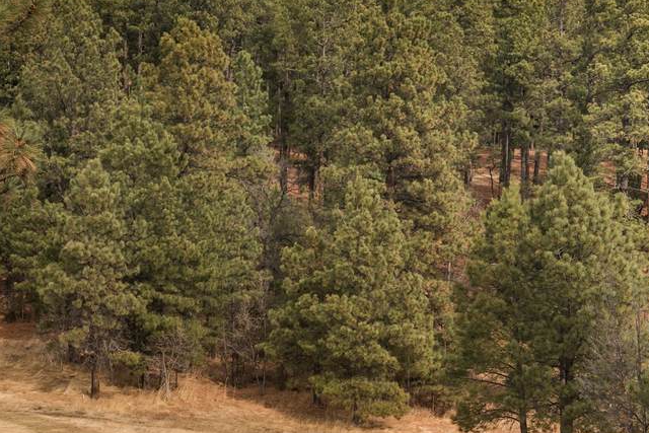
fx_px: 2524
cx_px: 453
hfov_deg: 14.6
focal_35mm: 140
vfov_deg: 9.8
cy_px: 146
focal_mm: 70
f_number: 11
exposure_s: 1/90
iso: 140
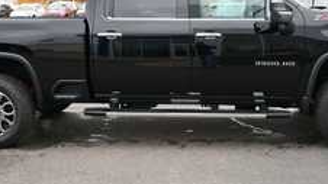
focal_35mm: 50
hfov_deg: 41.3
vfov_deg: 23.9
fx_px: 435
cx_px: 170
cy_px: 75
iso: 800
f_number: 5.6
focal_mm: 18
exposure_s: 1/200
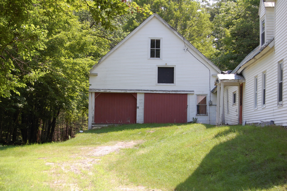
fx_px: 478
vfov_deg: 22.6
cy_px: 96
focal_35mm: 60
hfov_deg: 33.4
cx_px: 144
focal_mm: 40
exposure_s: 1/200
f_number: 7.1
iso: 200
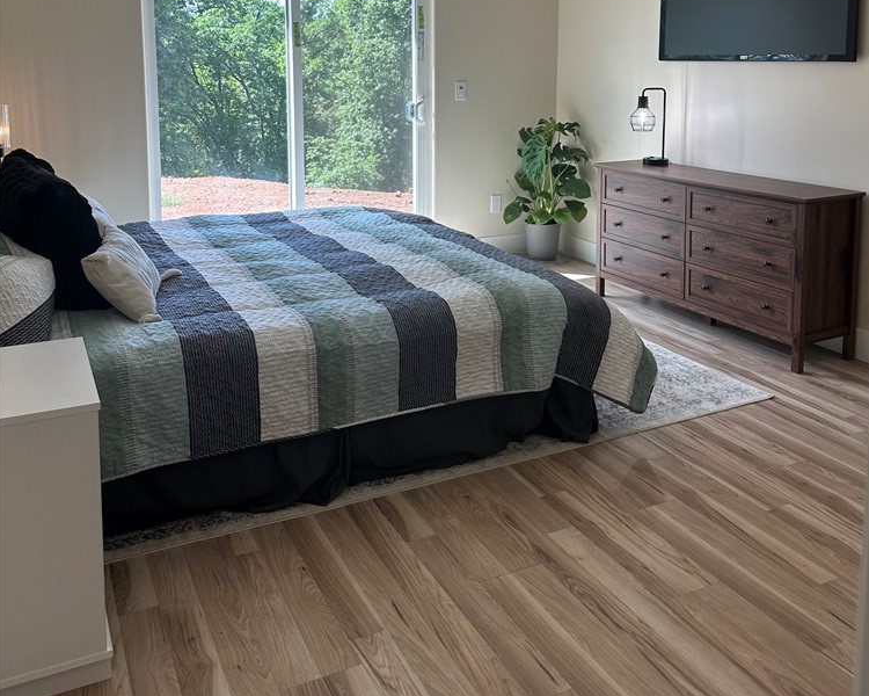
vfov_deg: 43.8
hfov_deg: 55.7
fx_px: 823
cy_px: 150
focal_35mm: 32
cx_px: 441
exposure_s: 1/341
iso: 80
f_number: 1.78
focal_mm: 6.86
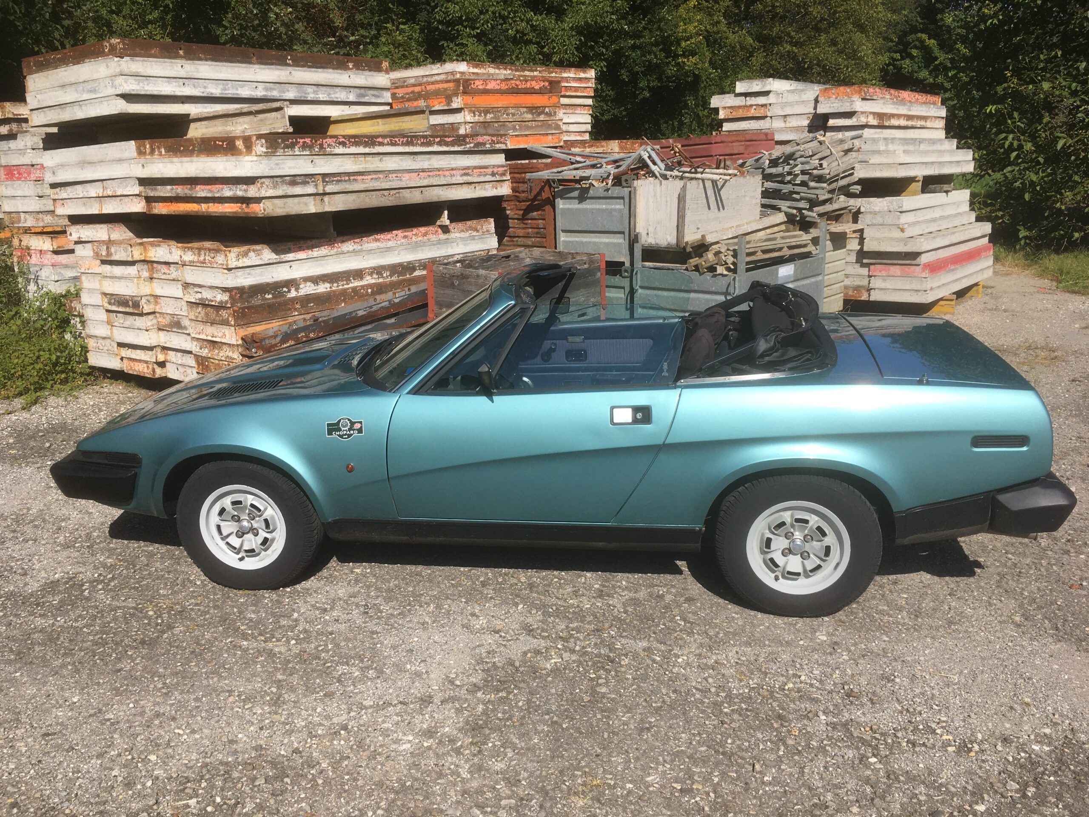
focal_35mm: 29
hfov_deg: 61.7
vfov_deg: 48.2
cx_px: 544
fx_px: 912
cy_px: 408
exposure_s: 1/1972
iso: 25
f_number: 2.2
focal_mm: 4.15
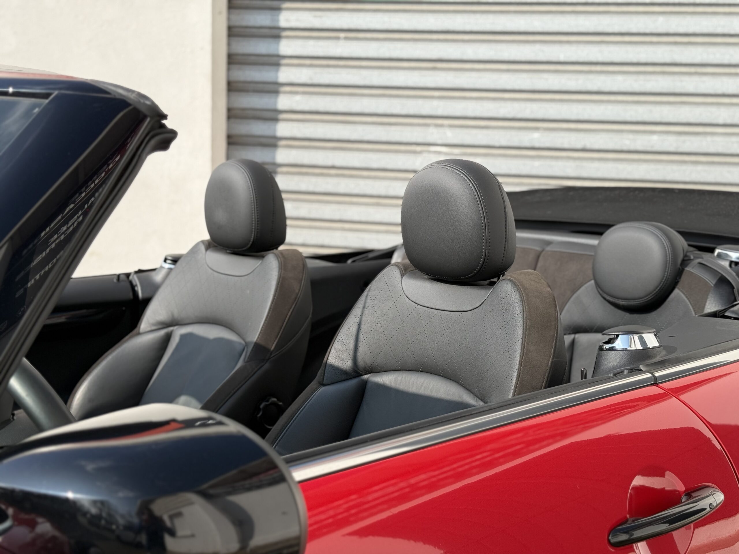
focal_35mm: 48
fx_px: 1025
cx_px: 370
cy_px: 277
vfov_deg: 30.3
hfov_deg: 39.7
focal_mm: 6.76
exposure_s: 1/2667
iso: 80
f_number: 1.78
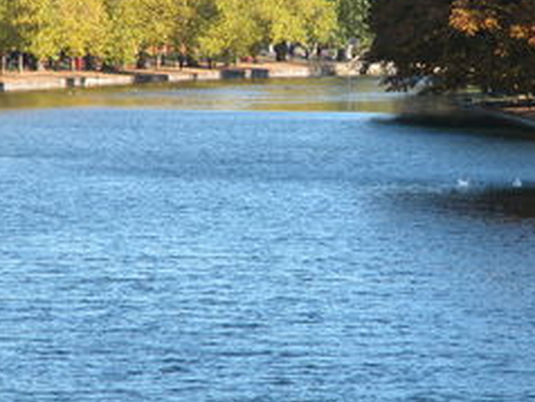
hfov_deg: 4.2
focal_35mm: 470
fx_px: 7271
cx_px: 360
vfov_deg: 3.2
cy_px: 195
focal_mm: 71.2
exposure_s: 1/200
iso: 100
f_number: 4.7
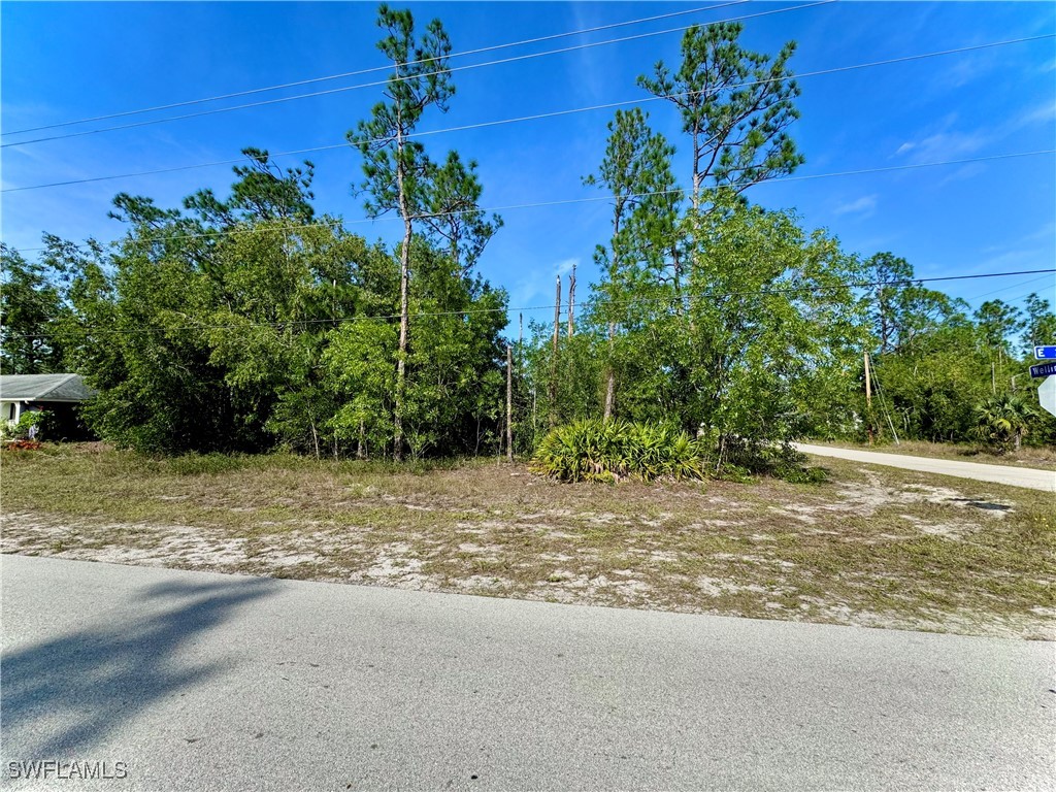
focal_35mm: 14
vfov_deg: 85.7
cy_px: 396
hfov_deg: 102.1
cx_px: 528
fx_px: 427
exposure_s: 1/1178
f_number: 2.2
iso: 50
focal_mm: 2.22
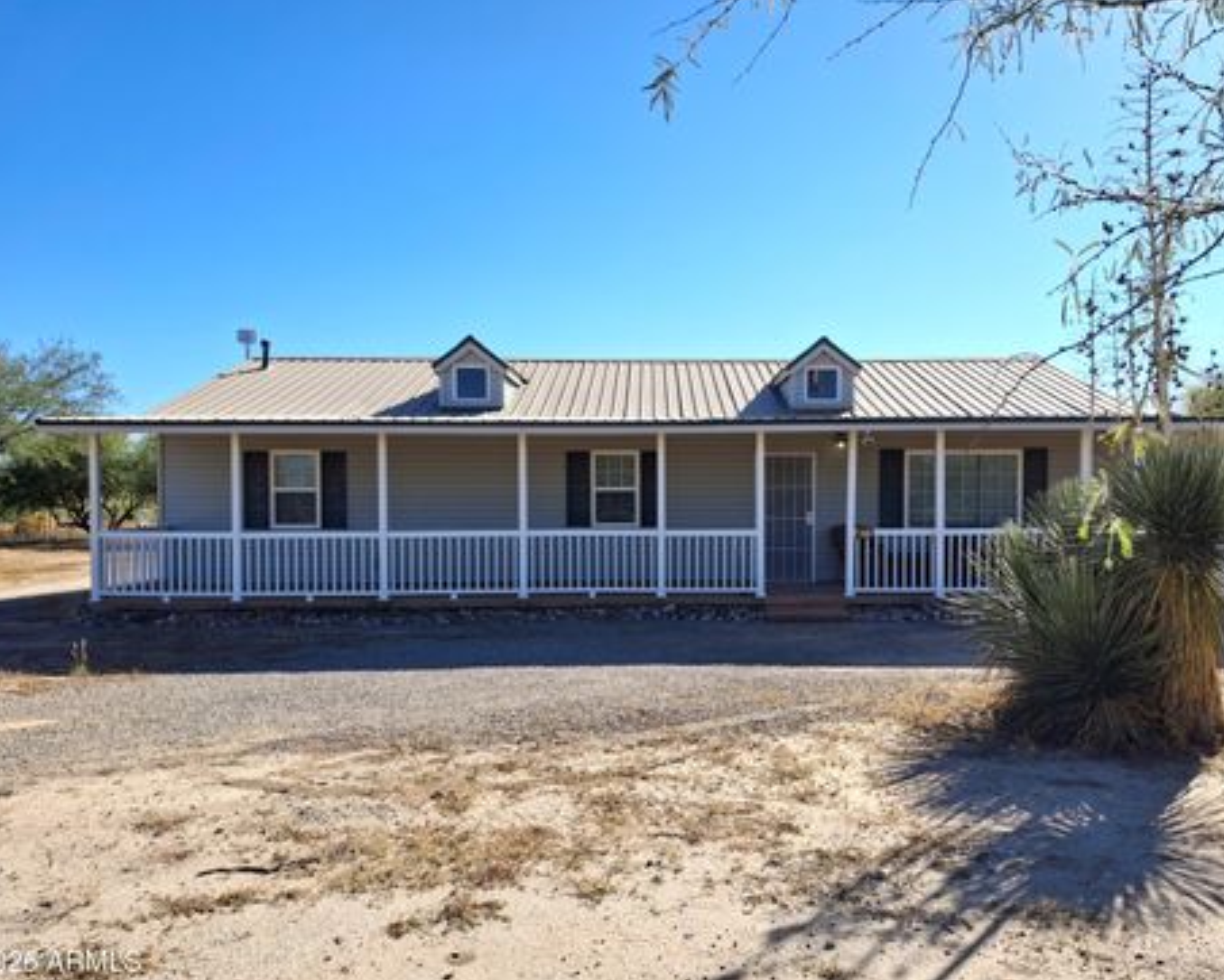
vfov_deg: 53.2
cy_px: 499
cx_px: 650
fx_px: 979
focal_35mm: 27
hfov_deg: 64.0
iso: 25
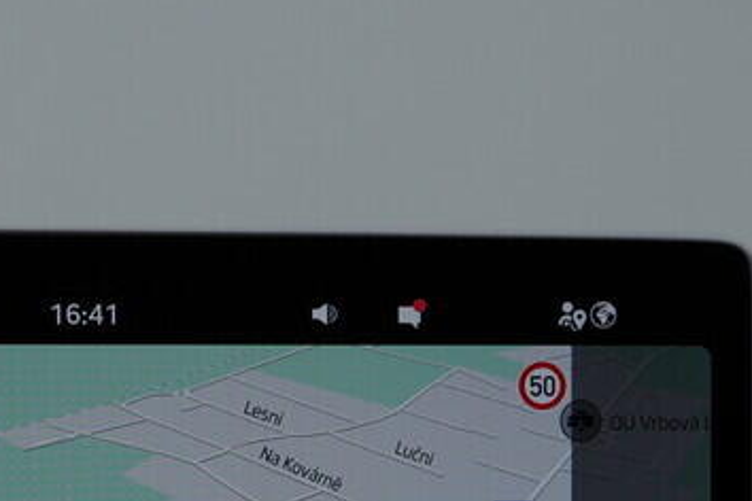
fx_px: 2172
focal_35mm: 104
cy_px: 581
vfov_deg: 12.9
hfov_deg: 19.4
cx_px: 108
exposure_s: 1/160
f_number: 5.6
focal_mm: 24
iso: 125
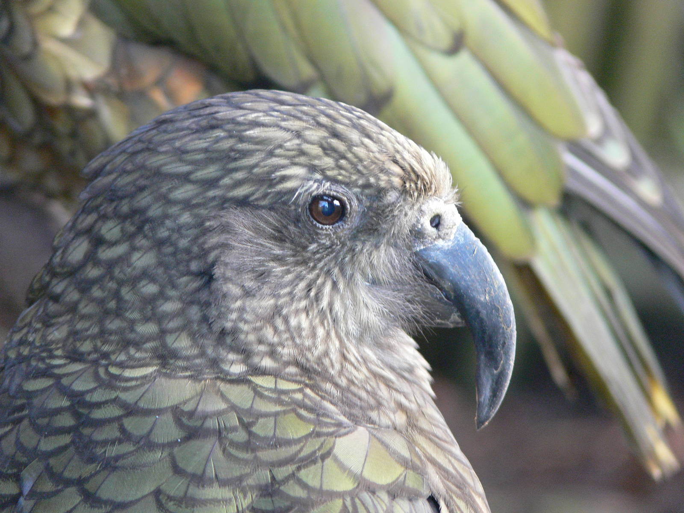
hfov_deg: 4.8
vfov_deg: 3.6
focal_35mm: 415
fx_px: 8200
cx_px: 342
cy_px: 256
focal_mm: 87.7
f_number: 3.7
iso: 200
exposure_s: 1/15
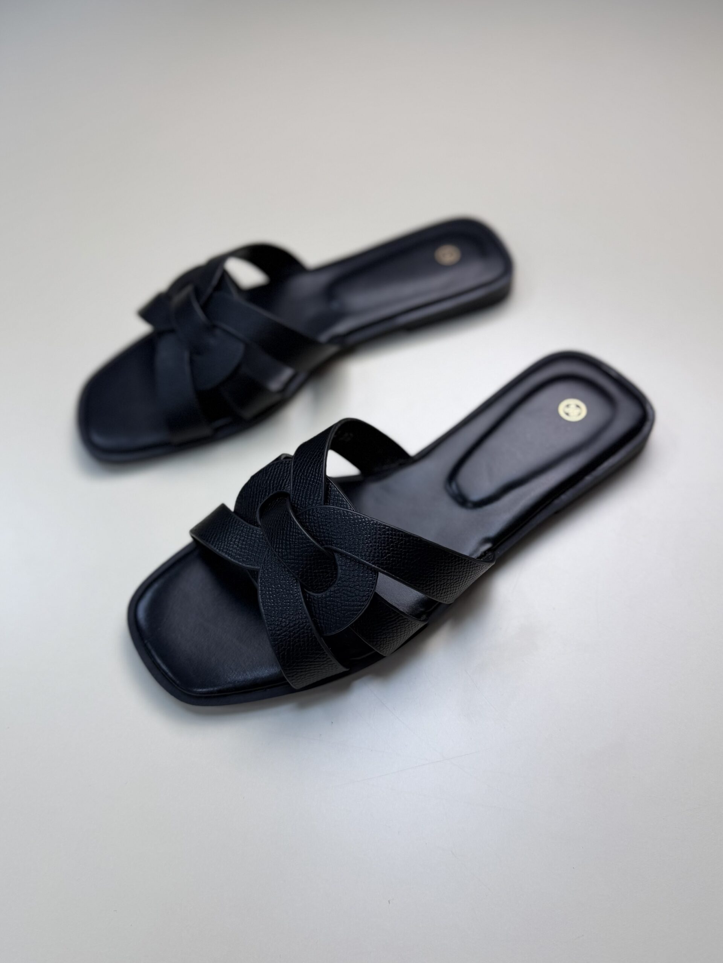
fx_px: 668
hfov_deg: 56.8
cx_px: 362
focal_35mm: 24
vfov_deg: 71.6
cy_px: 482
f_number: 1.78
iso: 80
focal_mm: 6.76
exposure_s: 1/412
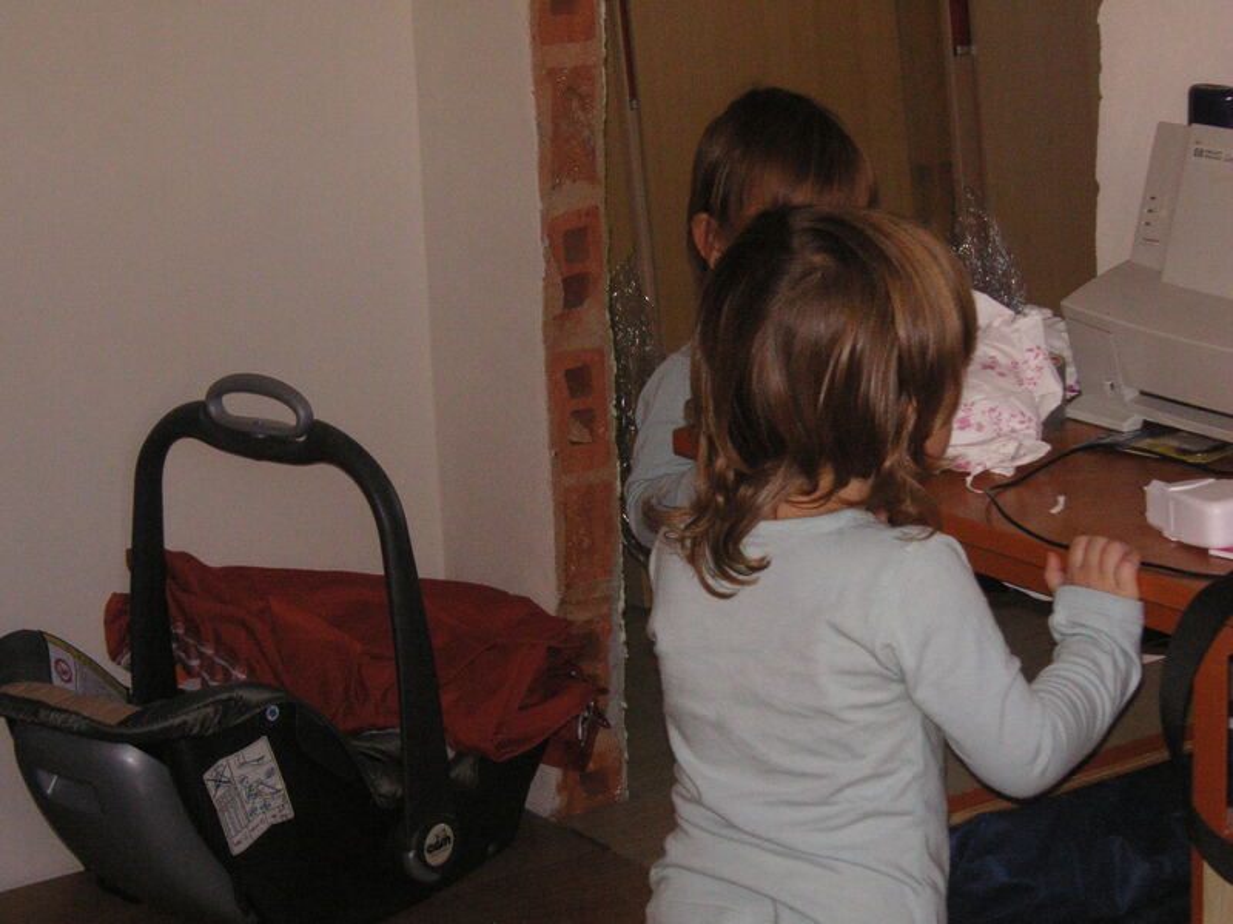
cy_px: 462
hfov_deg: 20.4
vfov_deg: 15.4
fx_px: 3419
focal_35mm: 96
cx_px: 616
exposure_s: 1/90
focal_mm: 15.9
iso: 160
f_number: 4.9
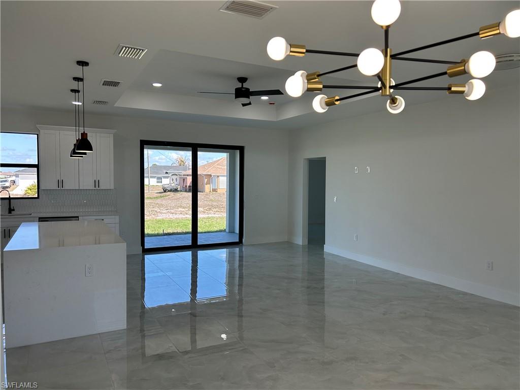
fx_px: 391
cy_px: 195
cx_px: 260
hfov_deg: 67.3
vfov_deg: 53.1
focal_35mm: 26
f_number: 1.5
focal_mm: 5.7
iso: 50
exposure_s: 1/389
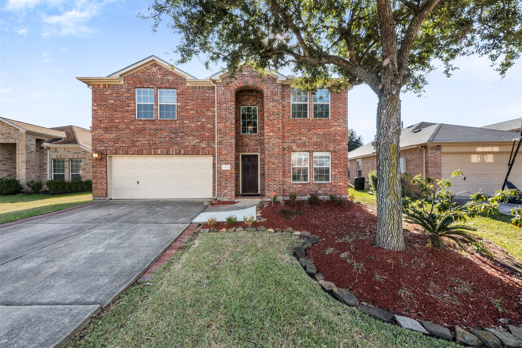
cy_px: 174
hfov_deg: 112.6
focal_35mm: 12
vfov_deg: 90.0
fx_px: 174
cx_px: 261
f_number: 9
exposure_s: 1/2.5
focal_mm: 12
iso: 250
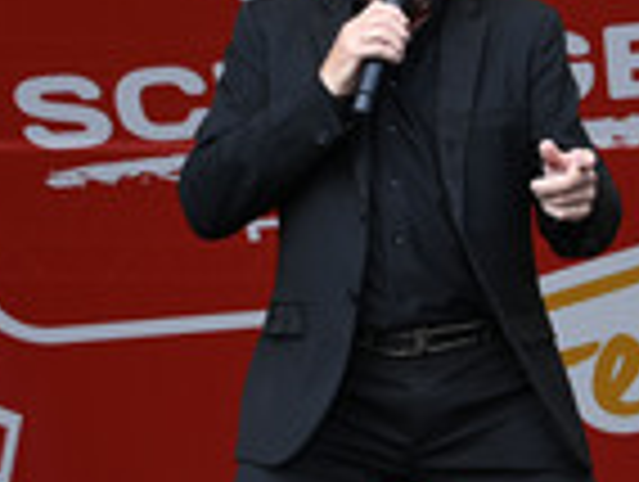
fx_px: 2478
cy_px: 423
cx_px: 583
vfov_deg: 11.0
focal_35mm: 134
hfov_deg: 14.5
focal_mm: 44
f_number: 5.6
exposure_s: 1/200
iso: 800
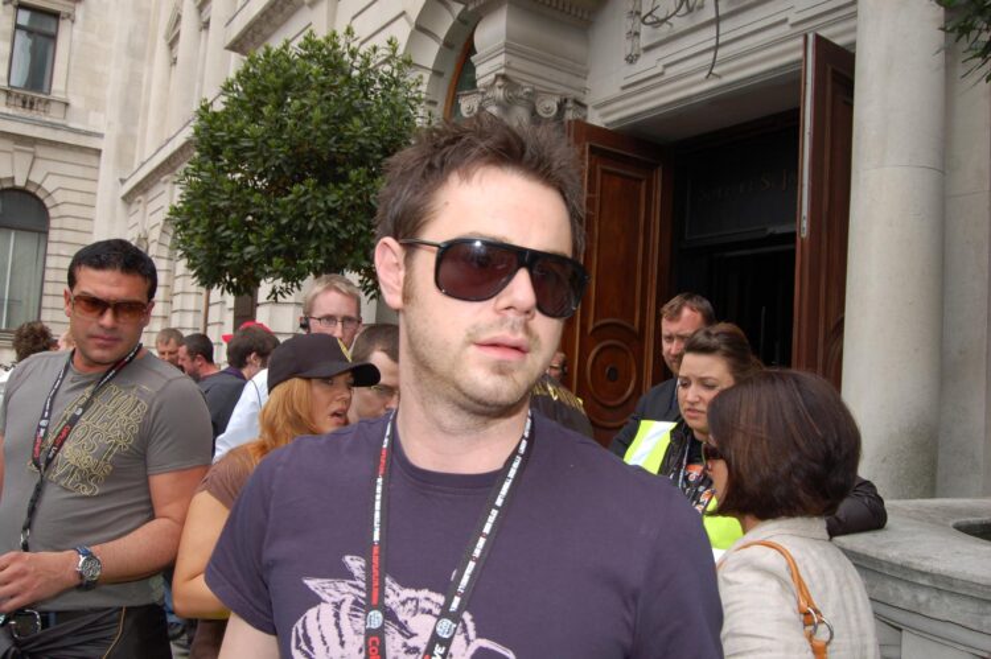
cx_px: 496
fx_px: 825
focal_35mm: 30
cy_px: 330
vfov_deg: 43.6
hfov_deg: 62.0
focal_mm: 20
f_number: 8
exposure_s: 1/250
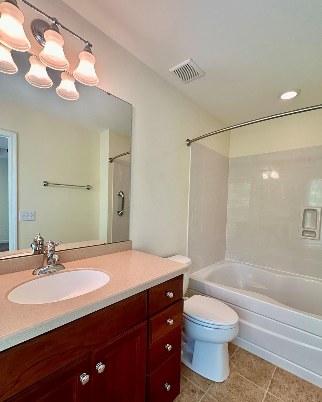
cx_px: 163
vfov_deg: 96.7
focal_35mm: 15
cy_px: 213
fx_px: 179
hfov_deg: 84.0
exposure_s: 1/120
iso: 160
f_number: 2.2
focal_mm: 2.22
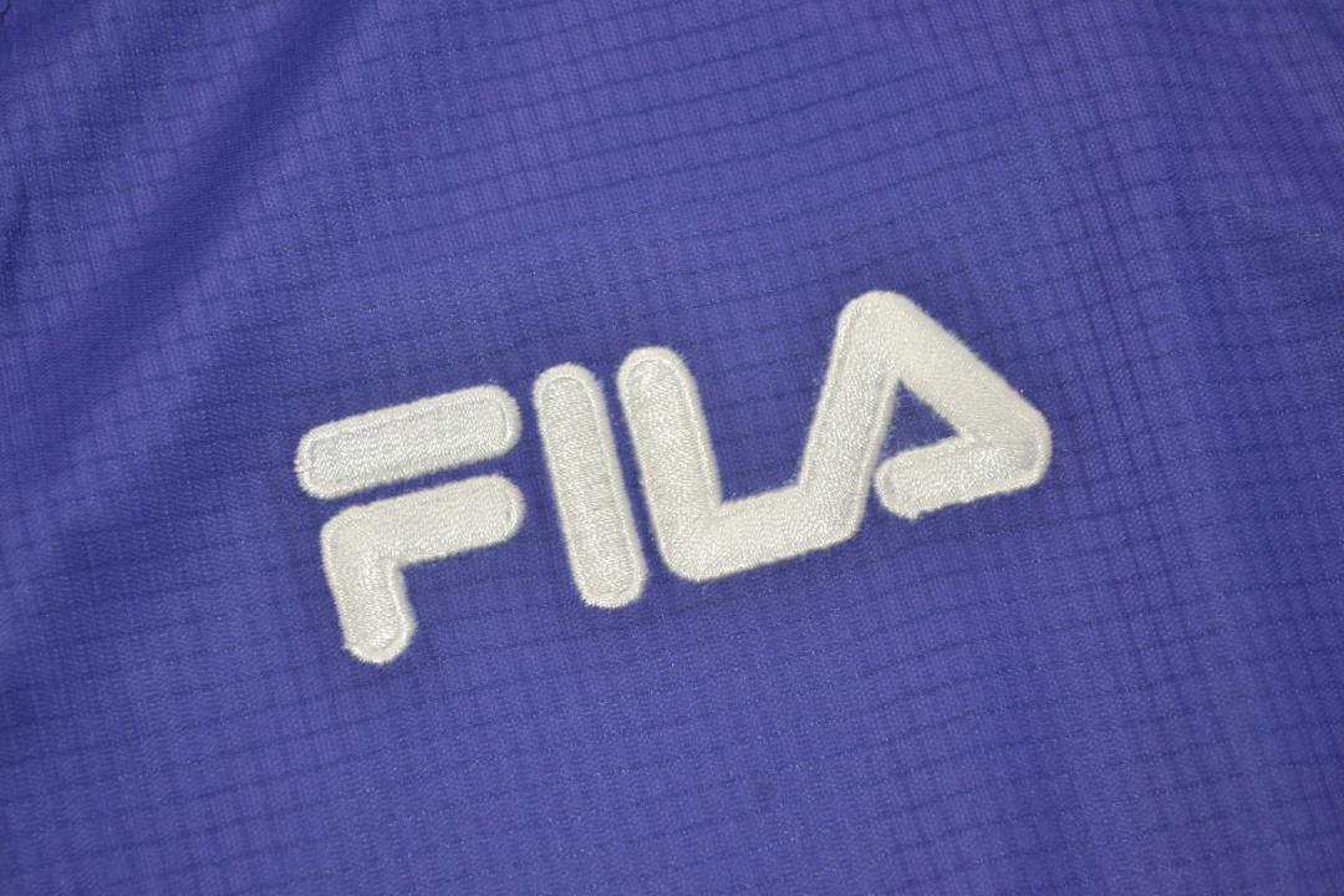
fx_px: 3080
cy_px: 448
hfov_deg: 24.6
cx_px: 672
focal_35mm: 82
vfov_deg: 16.6
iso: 200
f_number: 5.6
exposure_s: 1/60
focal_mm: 55
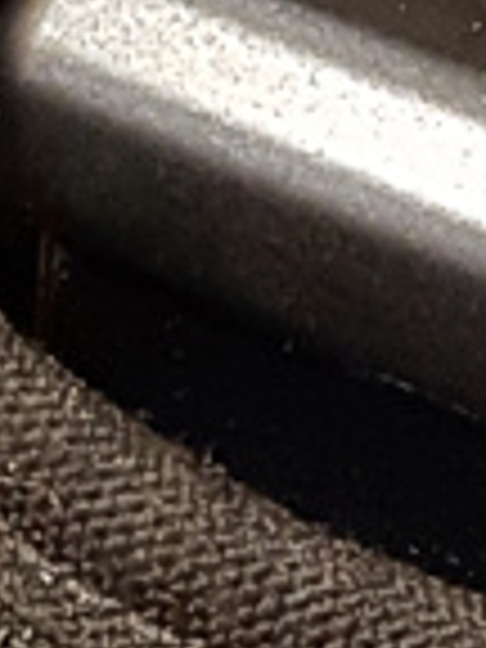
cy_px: 371
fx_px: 3594
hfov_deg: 7.6
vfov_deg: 10.3
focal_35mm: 192
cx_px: 765
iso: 320
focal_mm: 4.2
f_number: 1.7
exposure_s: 1/10
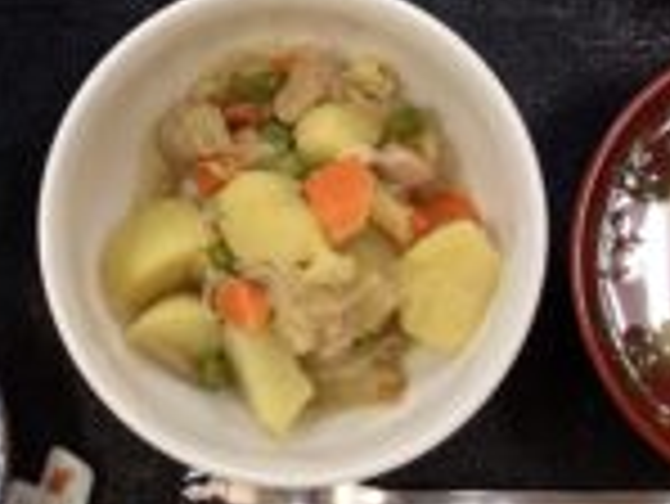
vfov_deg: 18.7
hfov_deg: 24.9
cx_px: 250
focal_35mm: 78
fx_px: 1511
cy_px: 92
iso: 125
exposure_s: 1/60
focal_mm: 3.3
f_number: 2.4
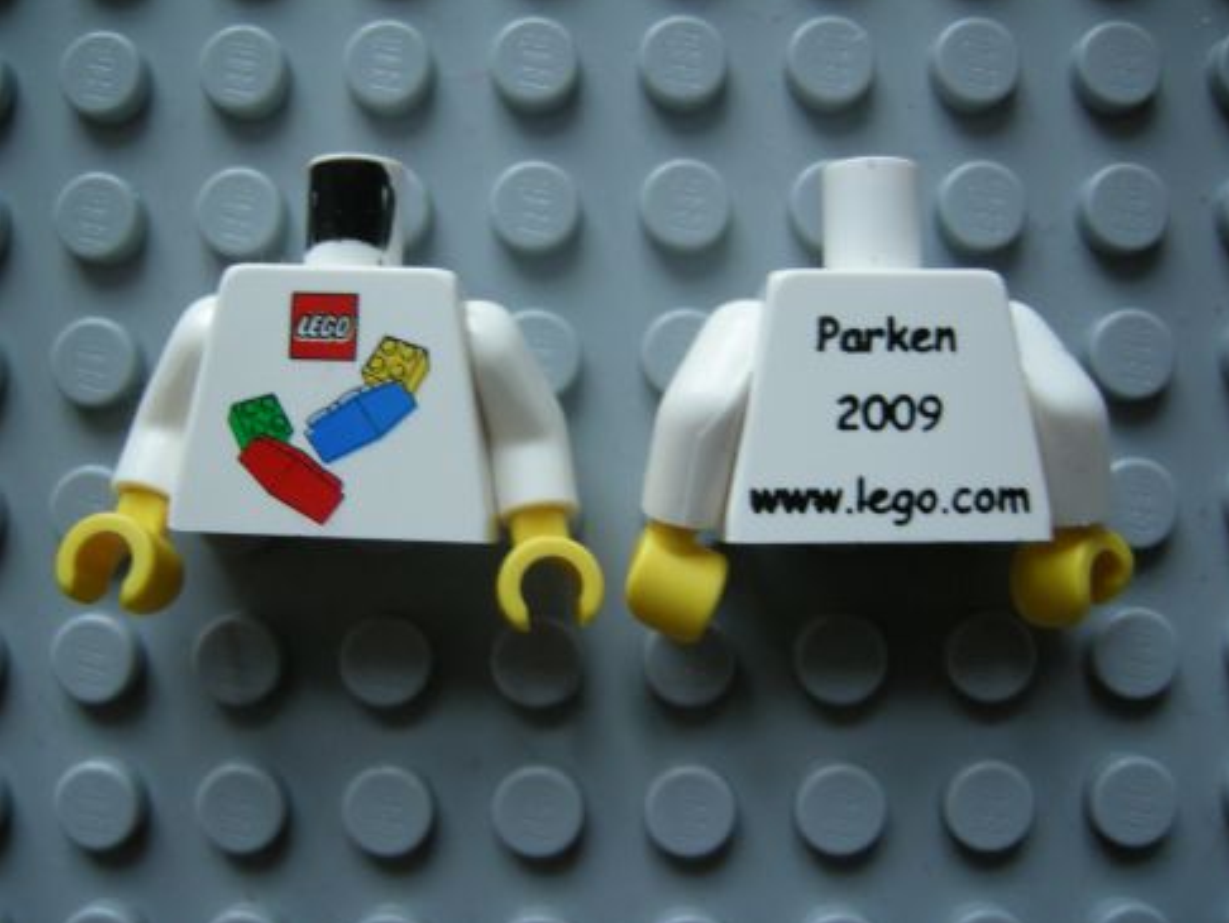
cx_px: 630
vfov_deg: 38.7
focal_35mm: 37
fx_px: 1314
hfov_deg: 50.1
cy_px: 462
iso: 177
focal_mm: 7.5
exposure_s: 1/60
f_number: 2.7
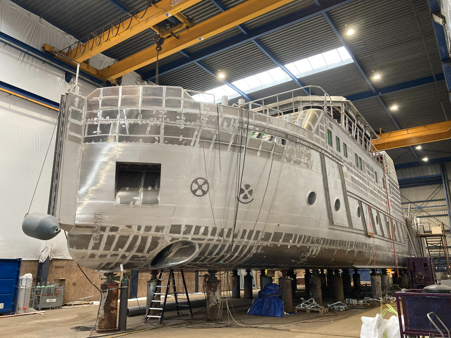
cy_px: 169
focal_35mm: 28
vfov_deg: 49.7
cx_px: 226
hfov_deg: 63.4
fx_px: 365
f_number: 1.8
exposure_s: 1/50
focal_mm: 3.99
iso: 160
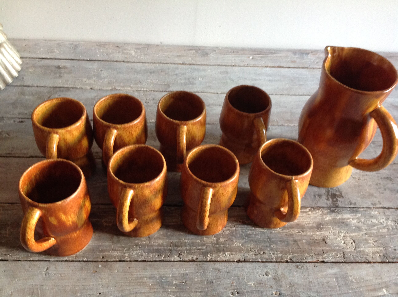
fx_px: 402
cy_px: 148
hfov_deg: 52.7
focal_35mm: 35
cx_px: 199
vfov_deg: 40.6
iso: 200
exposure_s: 1/15
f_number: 2.4
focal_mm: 4.28
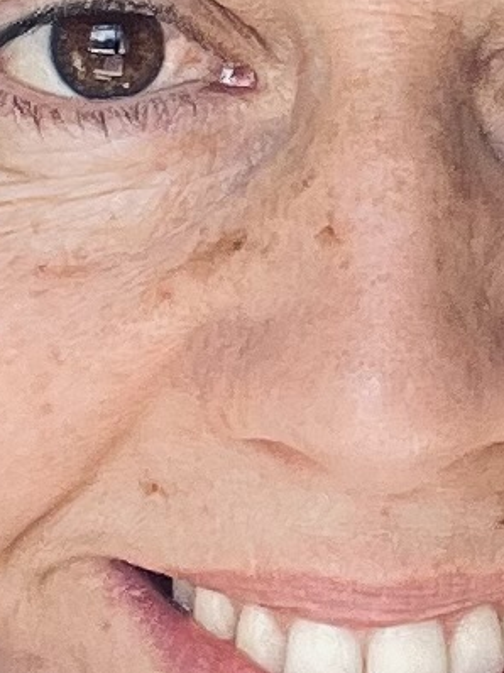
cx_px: 1150
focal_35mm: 233
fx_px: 4528
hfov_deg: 6.1
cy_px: -154
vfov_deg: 8.4
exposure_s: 1/121
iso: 50
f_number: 2.2
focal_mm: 2.71
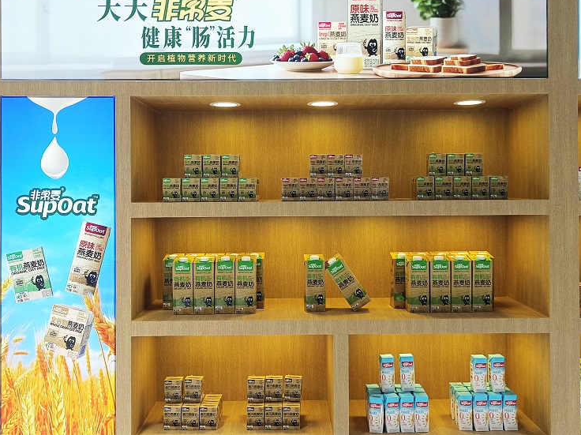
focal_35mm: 25
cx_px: 300
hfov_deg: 69.4
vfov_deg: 54.8
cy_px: 200
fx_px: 419
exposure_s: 1/100
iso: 171
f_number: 1.88
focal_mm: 5.59
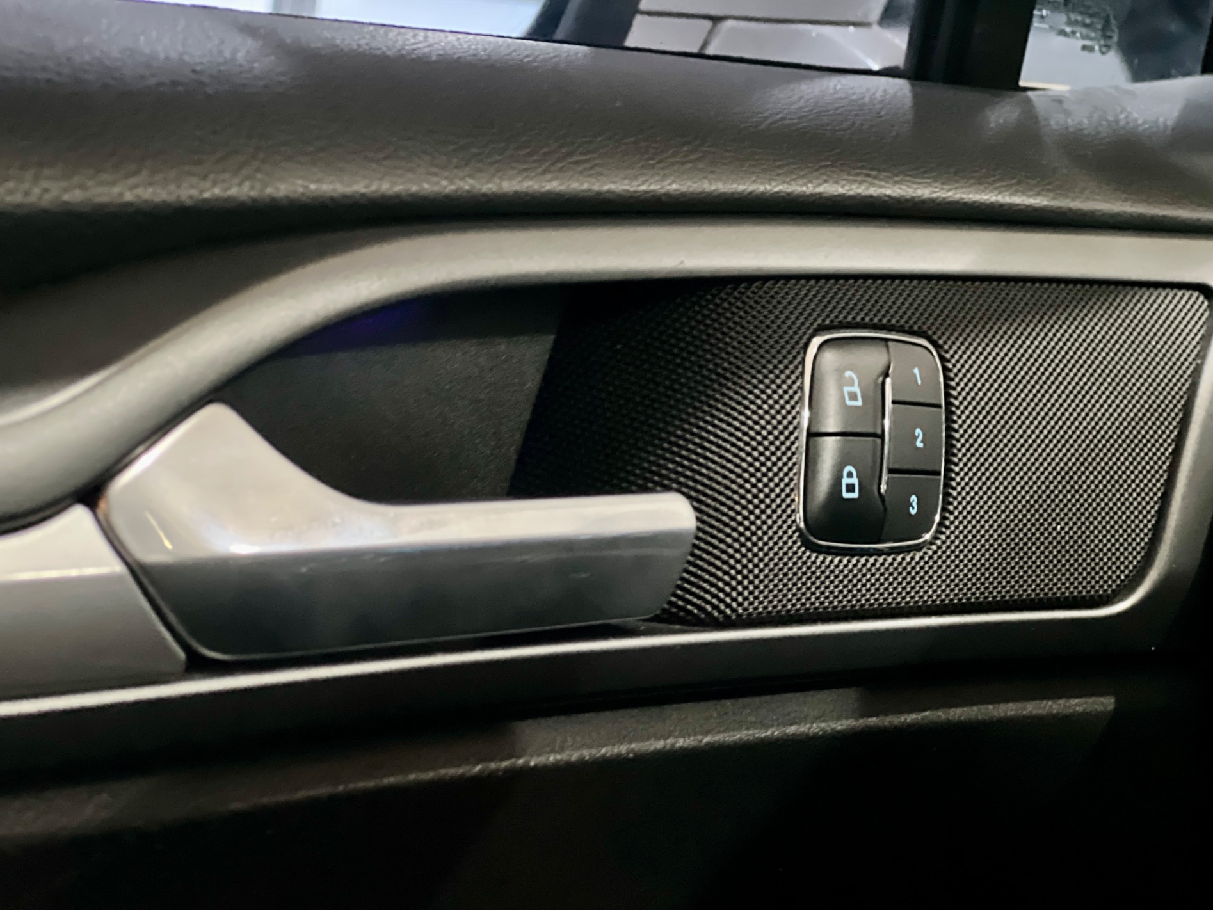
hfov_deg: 25.0
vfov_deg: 18.9
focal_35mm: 78
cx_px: 611
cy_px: 459
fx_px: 2734
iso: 1000
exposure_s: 1/15
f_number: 2.8
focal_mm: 9
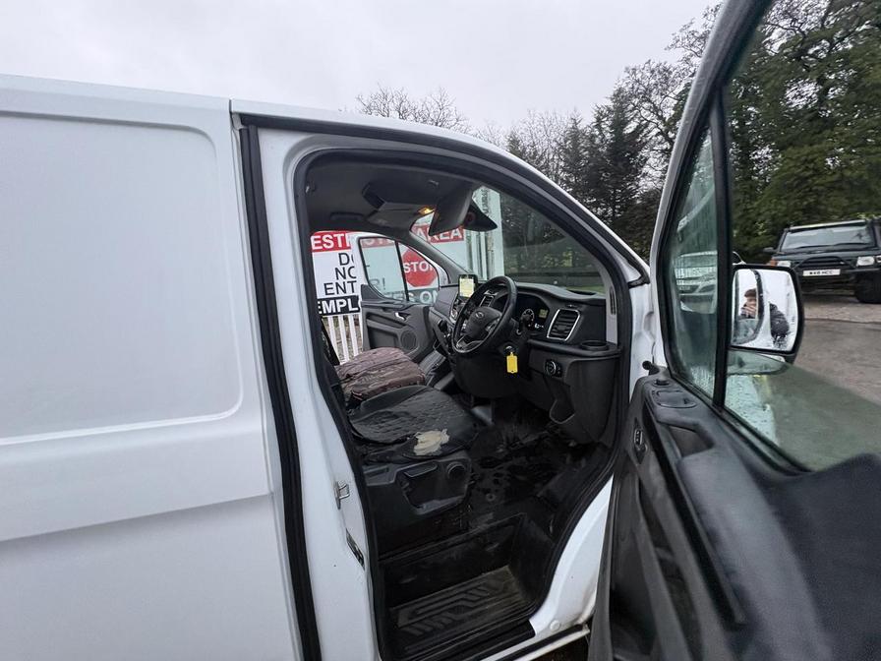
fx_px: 356
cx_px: 440
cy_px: 330
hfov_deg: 102.1
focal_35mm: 14
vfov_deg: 85.7
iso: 250
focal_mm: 2.22
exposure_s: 1/65
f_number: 2.2
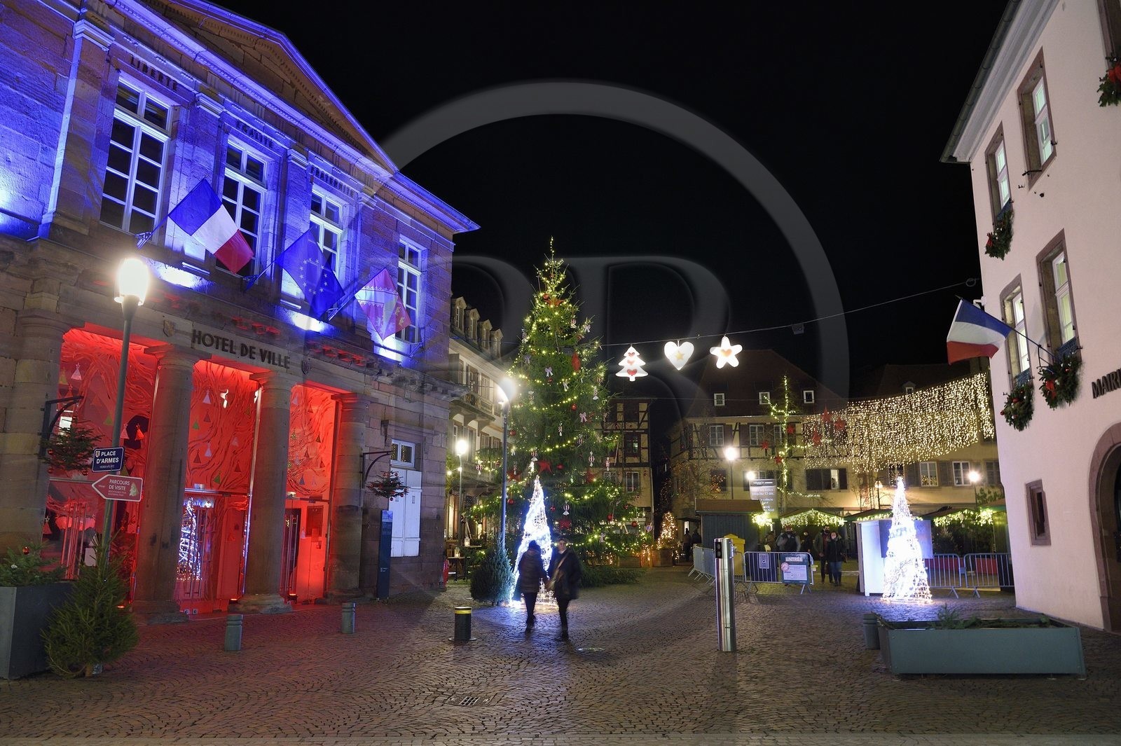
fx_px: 840
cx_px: 560
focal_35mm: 27
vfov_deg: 47.9
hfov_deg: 67.4
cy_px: 373
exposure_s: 1/6
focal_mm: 27
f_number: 7.1
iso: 1600
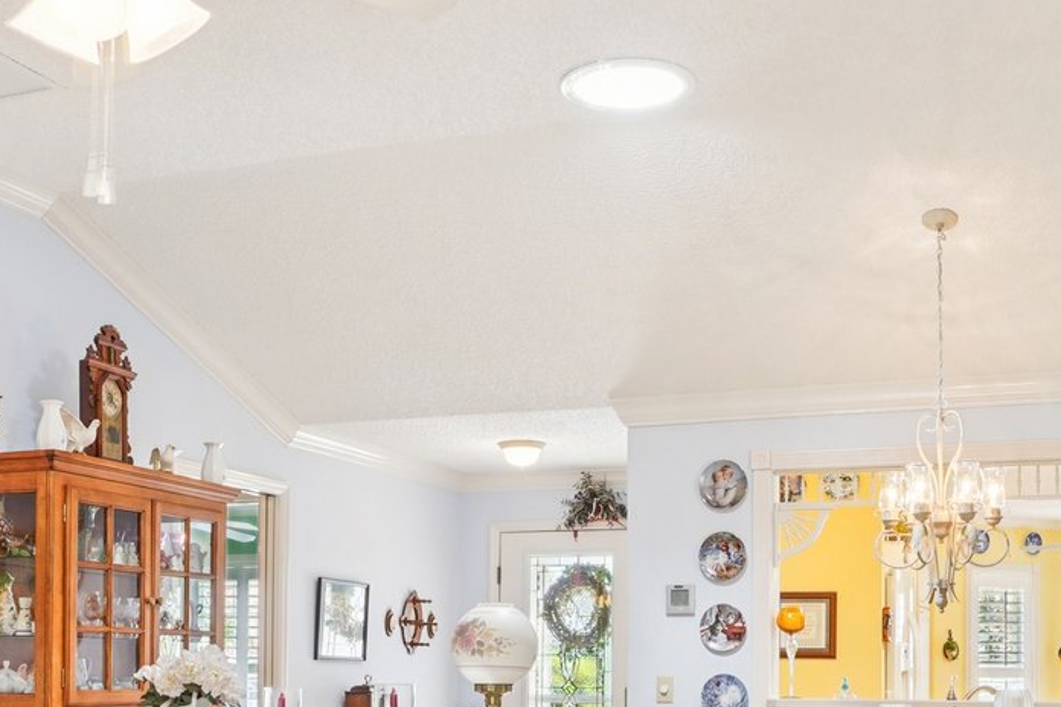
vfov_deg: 26.0
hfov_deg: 39.6
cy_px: 654
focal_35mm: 50
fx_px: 1473
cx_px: 492
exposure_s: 1/15
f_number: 9
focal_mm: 17
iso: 400
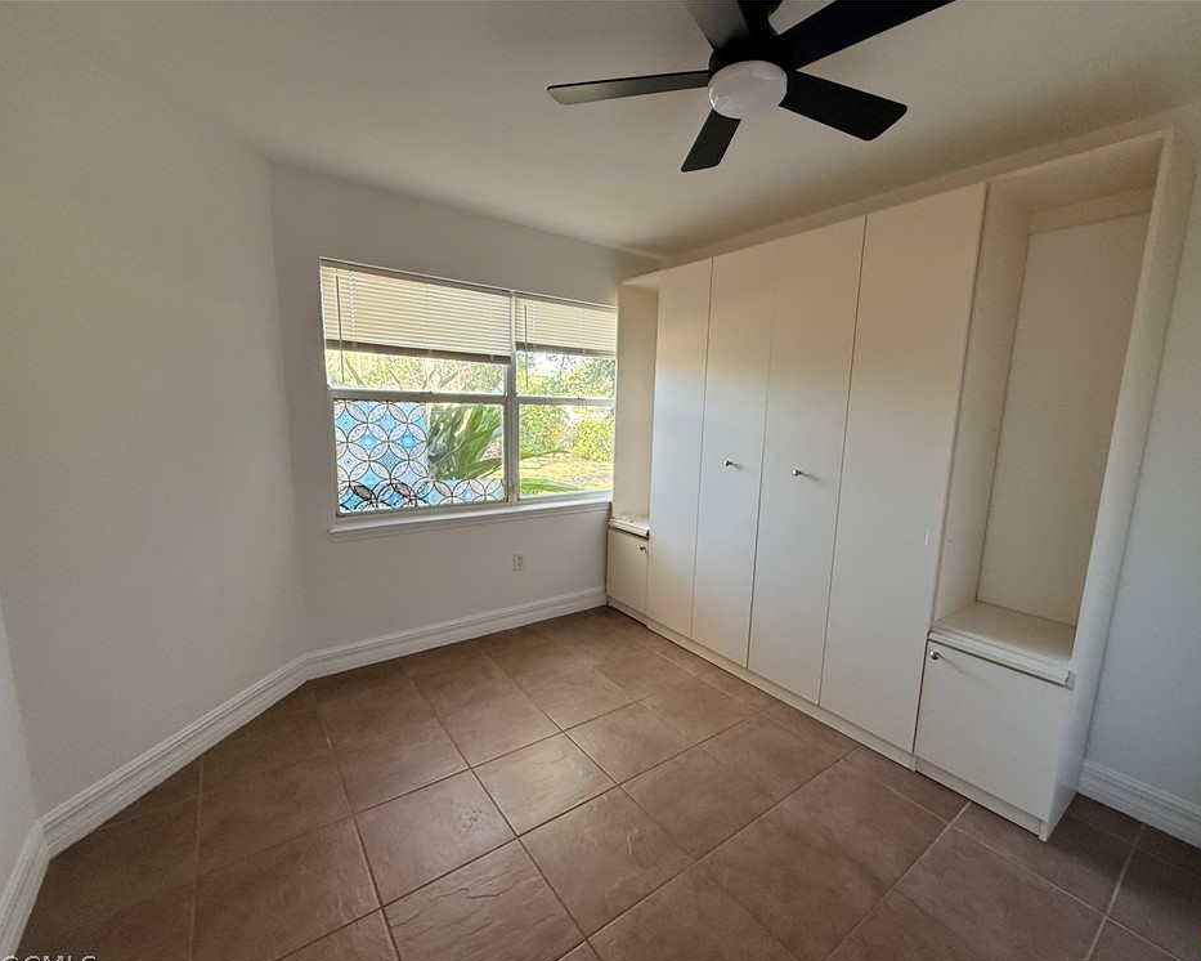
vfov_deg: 84.0
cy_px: 493
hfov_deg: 96.7
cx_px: 636
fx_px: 533
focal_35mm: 15
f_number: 2.2
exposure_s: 1/99
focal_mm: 2.22
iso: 160
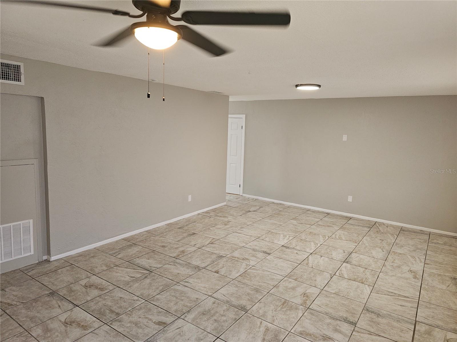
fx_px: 304
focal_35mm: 23
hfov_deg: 73.9
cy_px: 171
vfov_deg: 58.9
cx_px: 228
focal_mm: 6.3
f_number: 1.7
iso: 100
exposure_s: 1/40
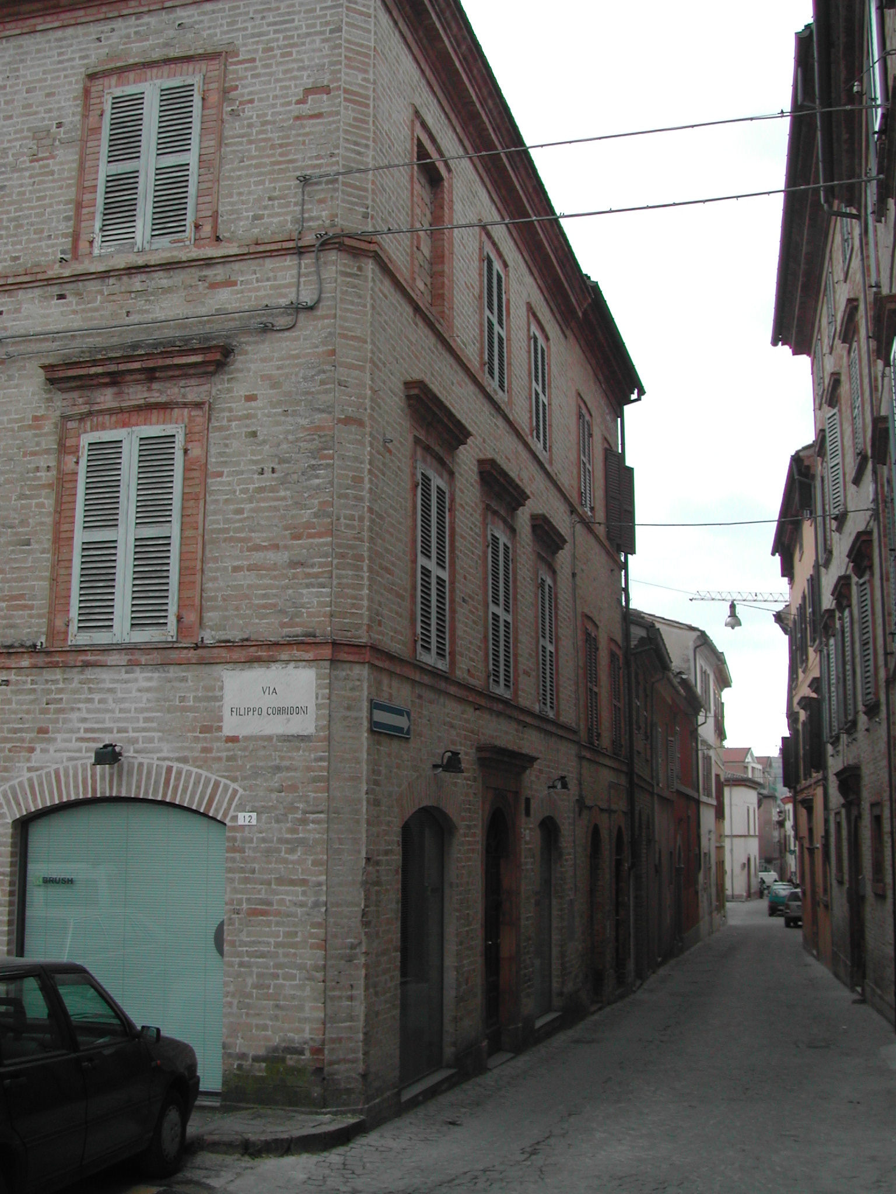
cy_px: 597
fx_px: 1311
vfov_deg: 49.0
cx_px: 448
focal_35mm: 38
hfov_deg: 37.7
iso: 100
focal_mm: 8
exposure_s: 1/432
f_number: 2.8
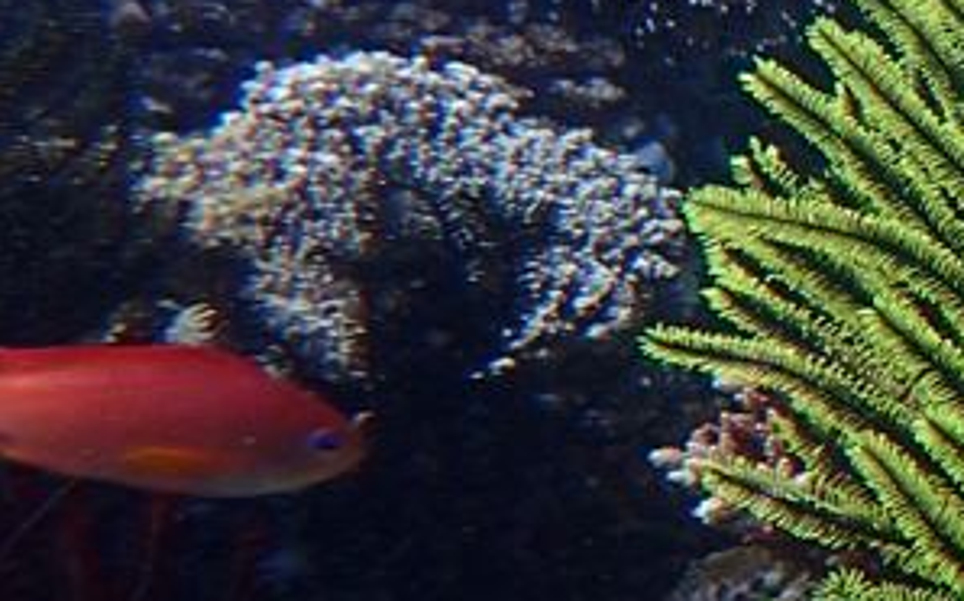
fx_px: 2154
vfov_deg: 15.9
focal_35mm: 82
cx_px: 1860
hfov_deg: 18.2
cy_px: 187
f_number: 2.8
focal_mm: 3.33
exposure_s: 1/200
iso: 100
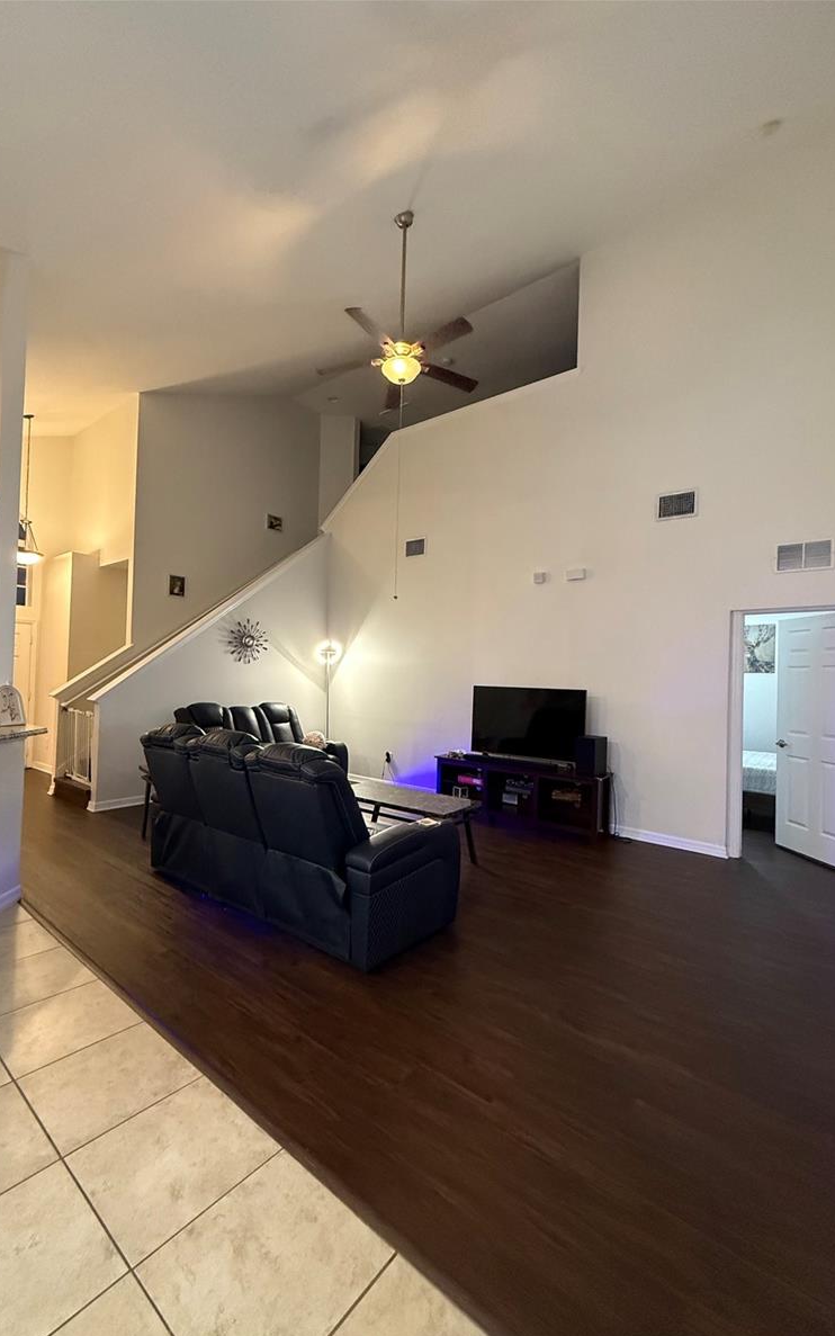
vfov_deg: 101.5
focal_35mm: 15
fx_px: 546
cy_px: 674
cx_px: 419
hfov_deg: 74.8
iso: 800
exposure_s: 1/60
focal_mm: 2.22
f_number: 2.2
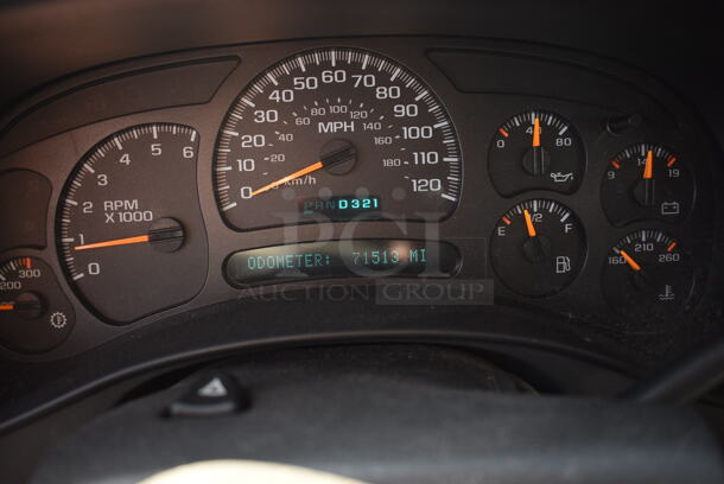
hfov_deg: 59.4
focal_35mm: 32
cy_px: 242
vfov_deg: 41.8
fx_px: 634
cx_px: 362
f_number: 3.8
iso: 800
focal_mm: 21
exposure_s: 1/200
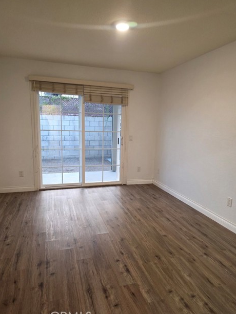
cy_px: 160
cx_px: 122
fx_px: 218
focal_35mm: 24
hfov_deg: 56.8
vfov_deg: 71.6
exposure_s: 1/120
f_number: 1.7
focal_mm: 6.3
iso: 400
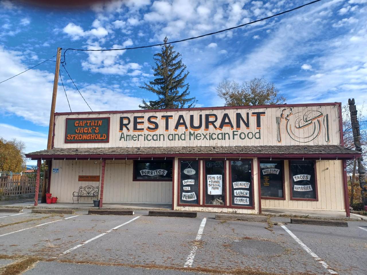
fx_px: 265
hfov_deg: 69.4
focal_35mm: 25
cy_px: 138
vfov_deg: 54.9
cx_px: 184
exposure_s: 1/332
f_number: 1.8
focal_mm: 4.6
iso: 32
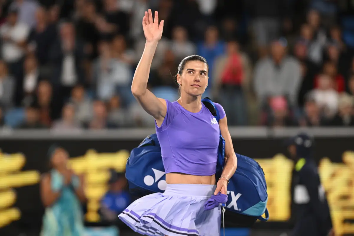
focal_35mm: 200
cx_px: 177
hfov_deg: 10.3
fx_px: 1966
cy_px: 118
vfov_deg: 6.9
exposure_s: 1/2500
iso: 1600
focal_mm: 200
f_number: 2
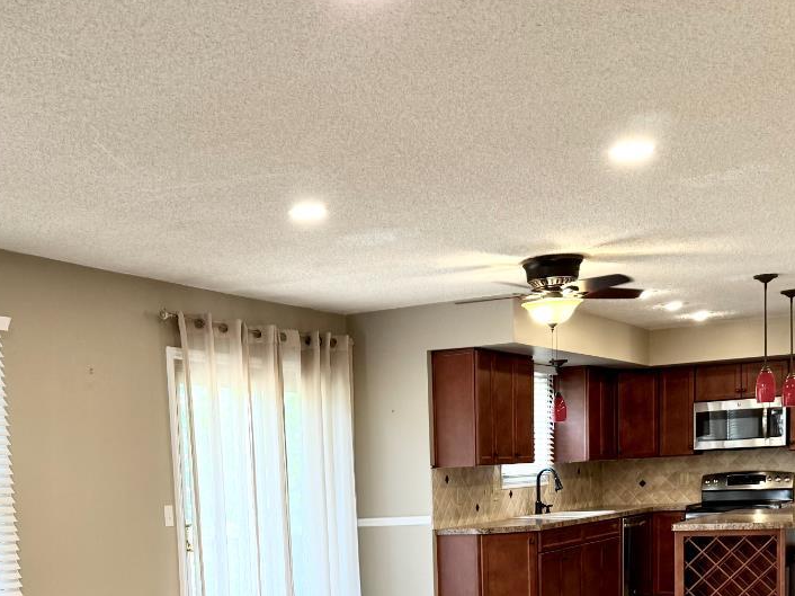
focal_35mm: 51
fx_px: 1171
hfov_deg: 37.2
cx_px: 291
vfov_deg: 26.7
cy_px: 619
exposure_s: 1/60
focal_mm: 6.76
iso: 125
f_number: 1.78
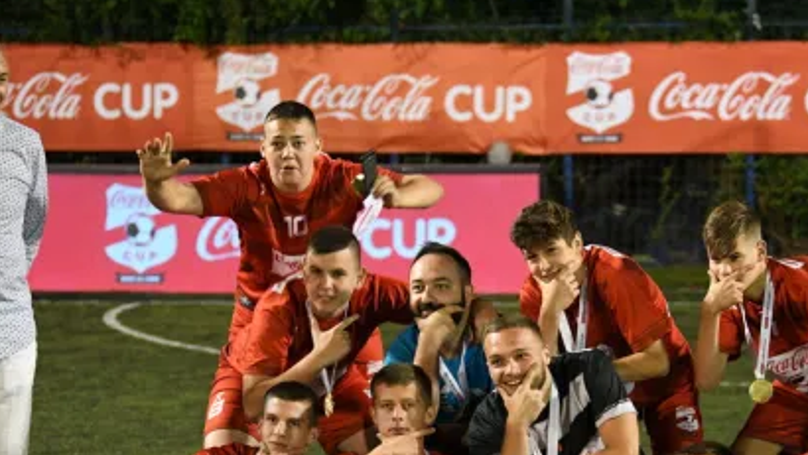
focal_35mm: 136
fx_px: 2915
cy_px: 407
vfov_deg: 8.9
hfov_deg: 15.7
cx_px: 540
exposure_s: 1/125
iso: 4000
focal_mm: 70
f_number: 3.2
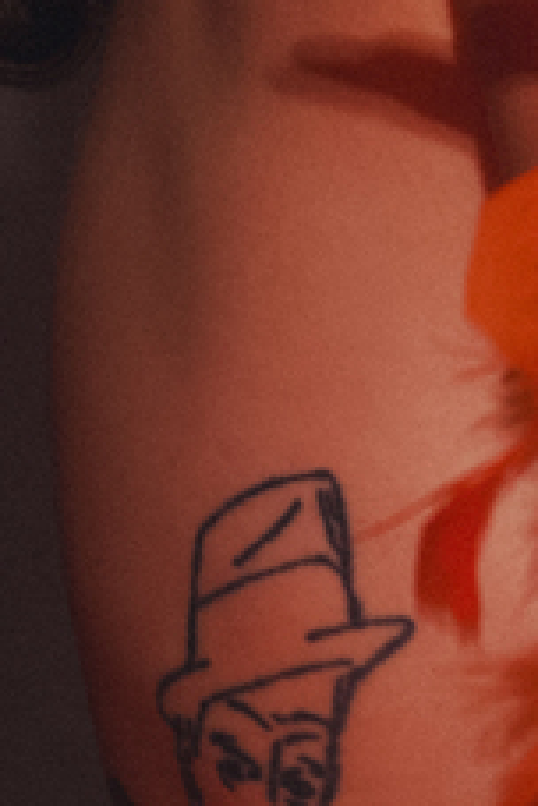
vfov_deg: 9.9
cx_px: 821
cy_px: -32
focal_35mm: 207
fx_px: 4640
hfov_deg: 6.5
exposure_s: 1/200
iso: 160
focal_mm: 32
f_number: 5
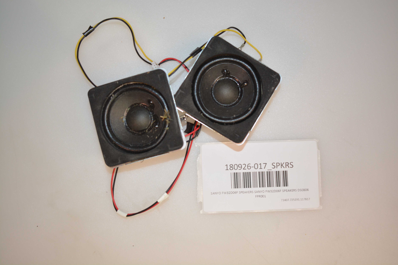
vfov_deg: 33.0
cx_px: 199
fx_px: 448
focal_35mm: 40
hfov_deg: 47.9
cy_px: 132
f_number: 4
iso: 800
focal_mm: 27
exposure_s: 1/200
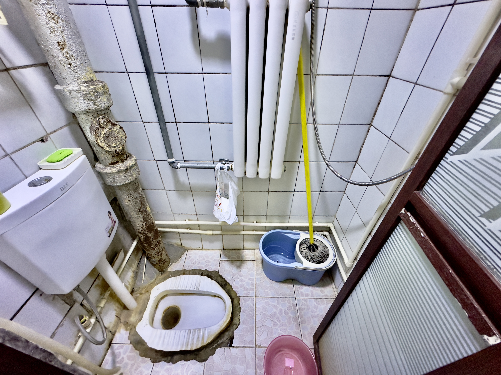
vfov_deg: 85.7
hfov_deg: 102.1
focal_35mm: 14
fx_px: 203
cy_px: 188
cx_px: 250
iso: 1250
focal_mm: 2.22
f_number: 2.2
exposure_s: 1/60
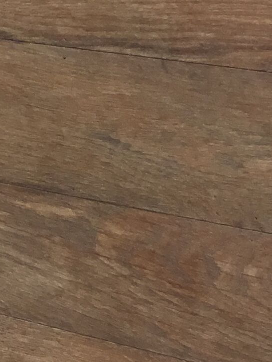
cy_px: 429
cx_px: 252
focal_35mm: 139
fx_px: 1456
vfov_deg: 13.8
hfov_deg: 10.6
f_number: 2.4
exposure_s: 1/100
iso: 40
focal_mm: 3.3
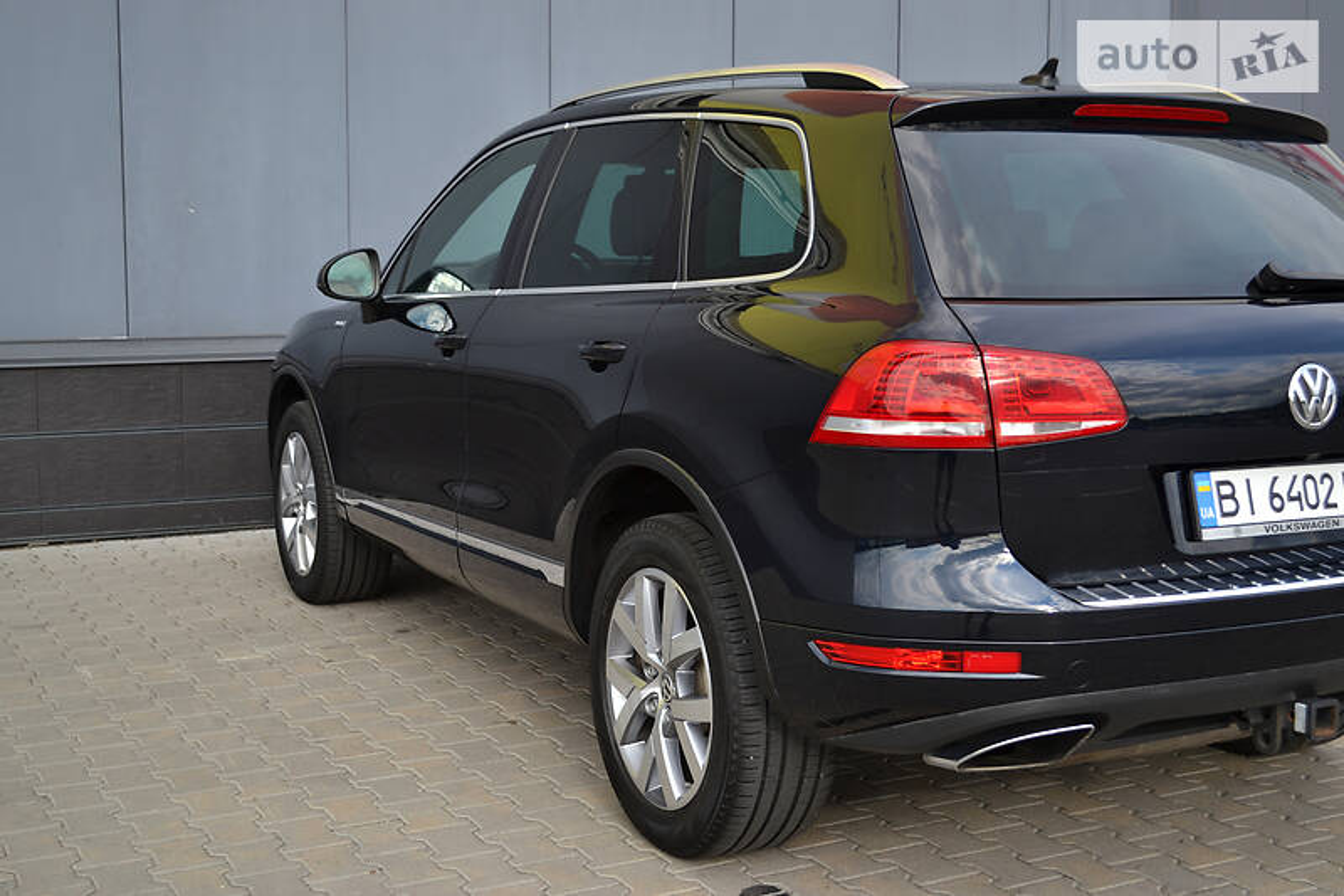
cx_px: 672
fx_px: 1680
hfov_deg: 43.6
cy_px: 448
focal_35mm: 45
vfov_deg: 29.9
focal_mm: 30
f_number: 4.5
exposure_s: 1/250
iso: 100
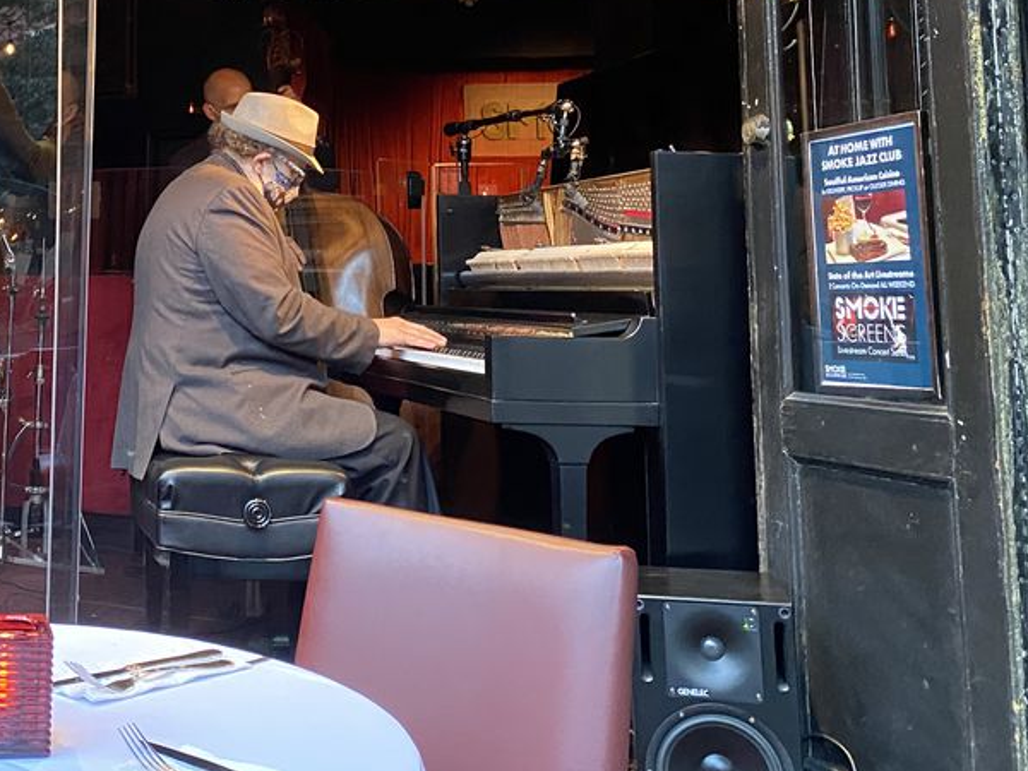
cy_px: 62
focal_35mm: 52
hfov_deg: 34.8
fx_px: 1544
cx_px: 111
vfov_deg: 27.0
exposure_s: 1/30
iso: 640
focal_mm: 4.25
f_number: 1.8
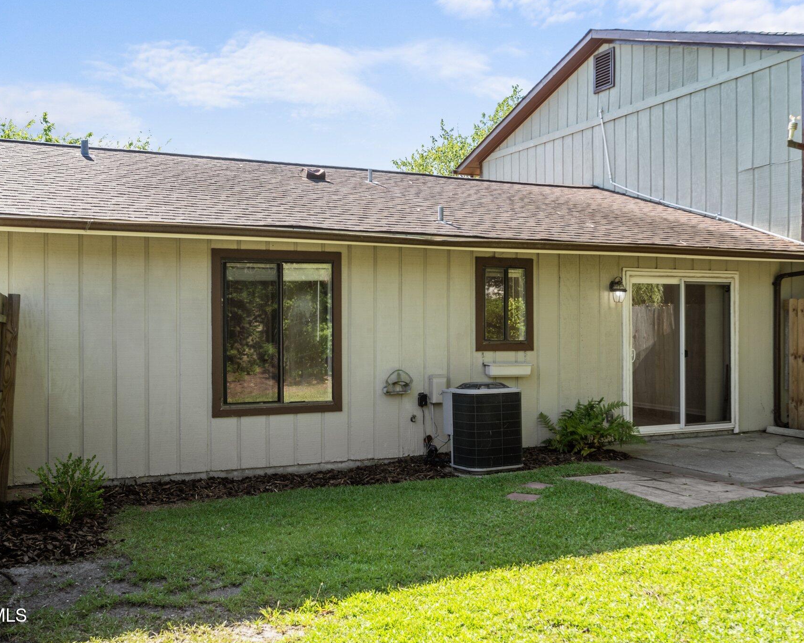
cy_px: 322
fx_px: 809
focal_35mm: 34
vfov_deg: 43.4
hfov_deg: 52.8
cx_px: 374
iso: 64
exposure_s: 1/100
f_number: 7.1
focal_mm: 30
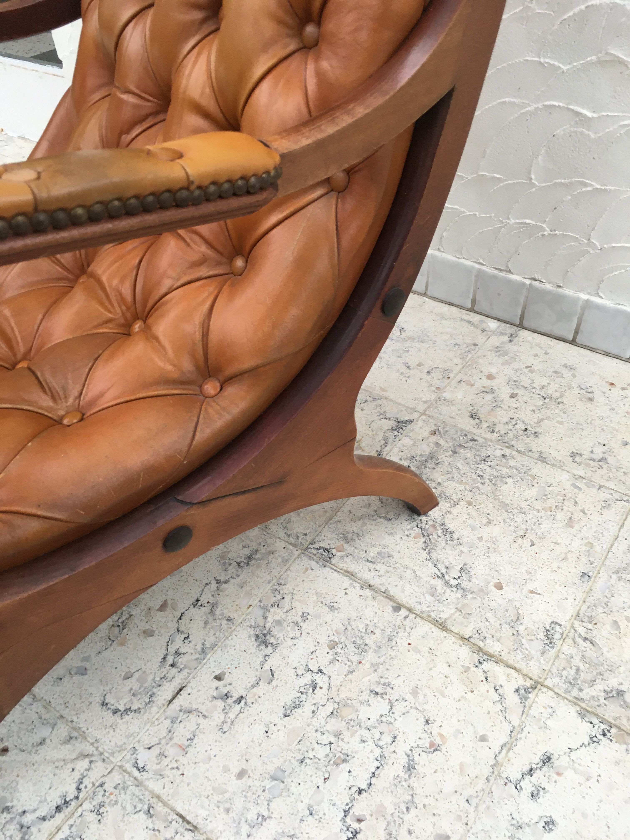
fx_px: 704
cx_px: 315
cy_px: 420
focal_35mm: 29
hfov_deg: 48.2
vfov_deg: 61.7
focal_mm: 4.15
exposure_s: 1/33
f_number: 2.2
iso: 40
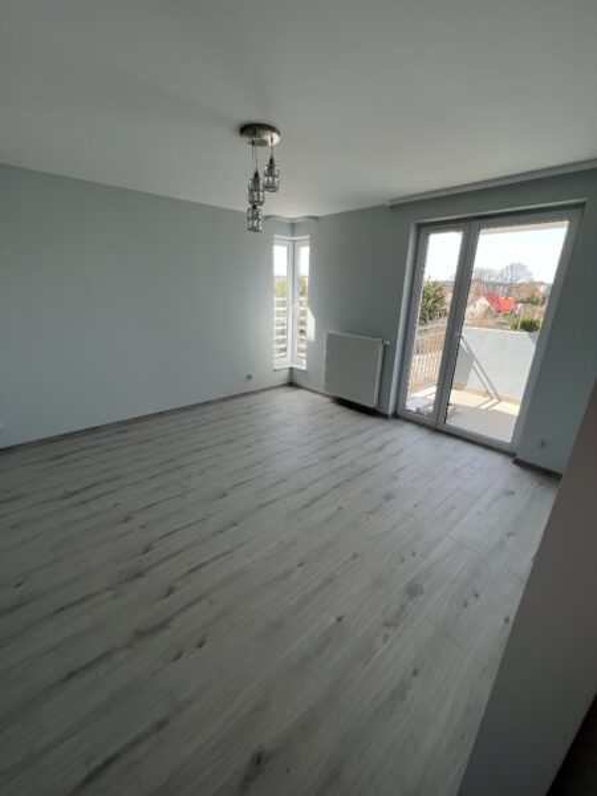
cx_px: 298
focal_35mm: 13
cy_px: 398
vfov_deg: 106.2
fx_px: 299
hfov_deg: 89.9
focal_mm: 1.57
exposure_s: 1/163
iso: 32
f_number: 1.8
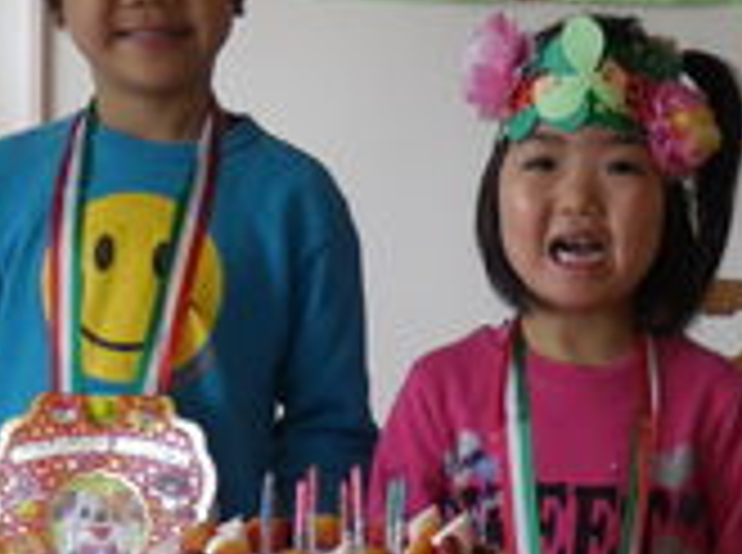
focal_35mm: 151
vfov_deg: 9.8
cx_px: 427
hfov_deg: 13.1
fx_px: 3230
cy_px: 261
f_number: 5.9
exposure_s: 1/80
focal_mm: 12.76
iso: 80
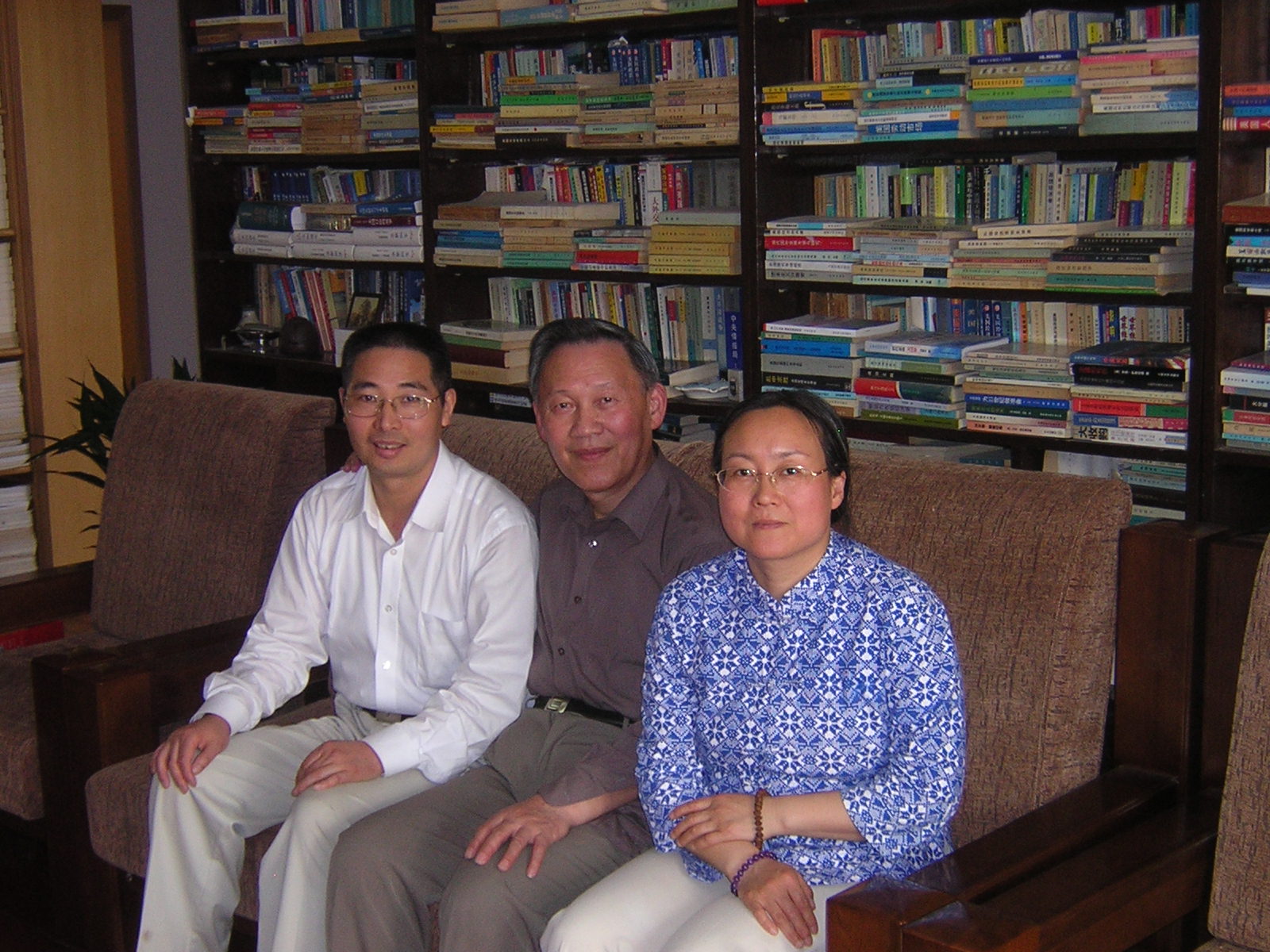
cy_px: 476
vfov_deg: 28.6
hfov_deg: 37.5
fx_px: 1871
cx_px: 635
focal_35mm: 51
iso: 206
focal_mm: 6.6
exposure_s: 1/60.1
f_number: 3.1
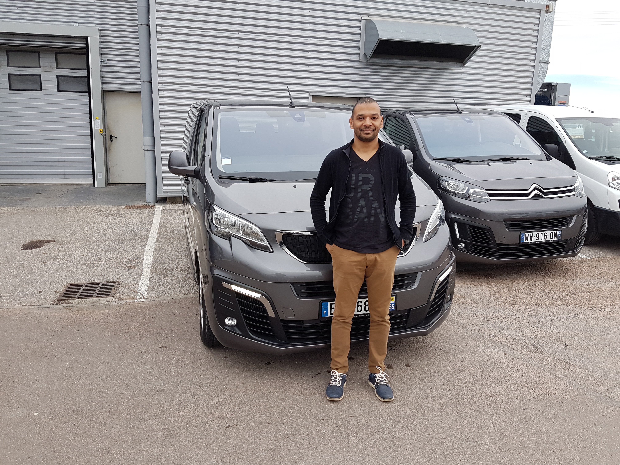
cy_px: 232
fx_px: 466
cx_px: 310
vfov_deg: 53.1
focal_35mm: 26
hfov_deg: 67.3
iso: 40
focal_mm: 4.2
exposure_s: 1/612
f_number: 1.7
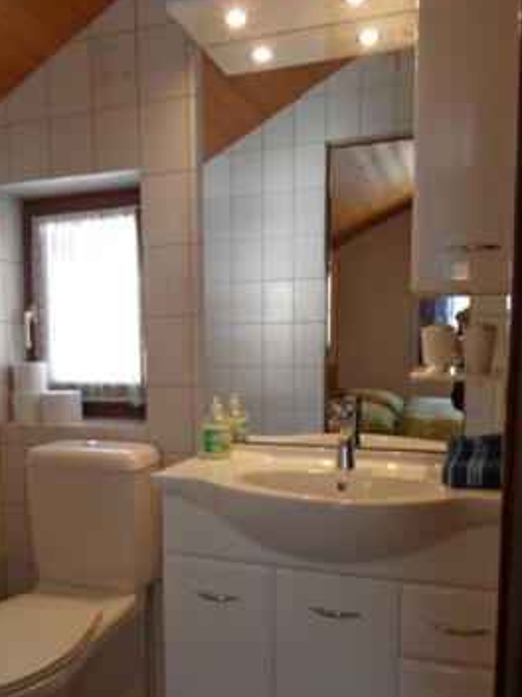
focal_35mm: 30
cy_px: 412
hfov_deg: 46.7
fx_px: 603
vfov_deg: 59.6
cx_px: 223
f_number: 3.2
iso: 120
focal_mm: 3.9
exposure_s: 1/30
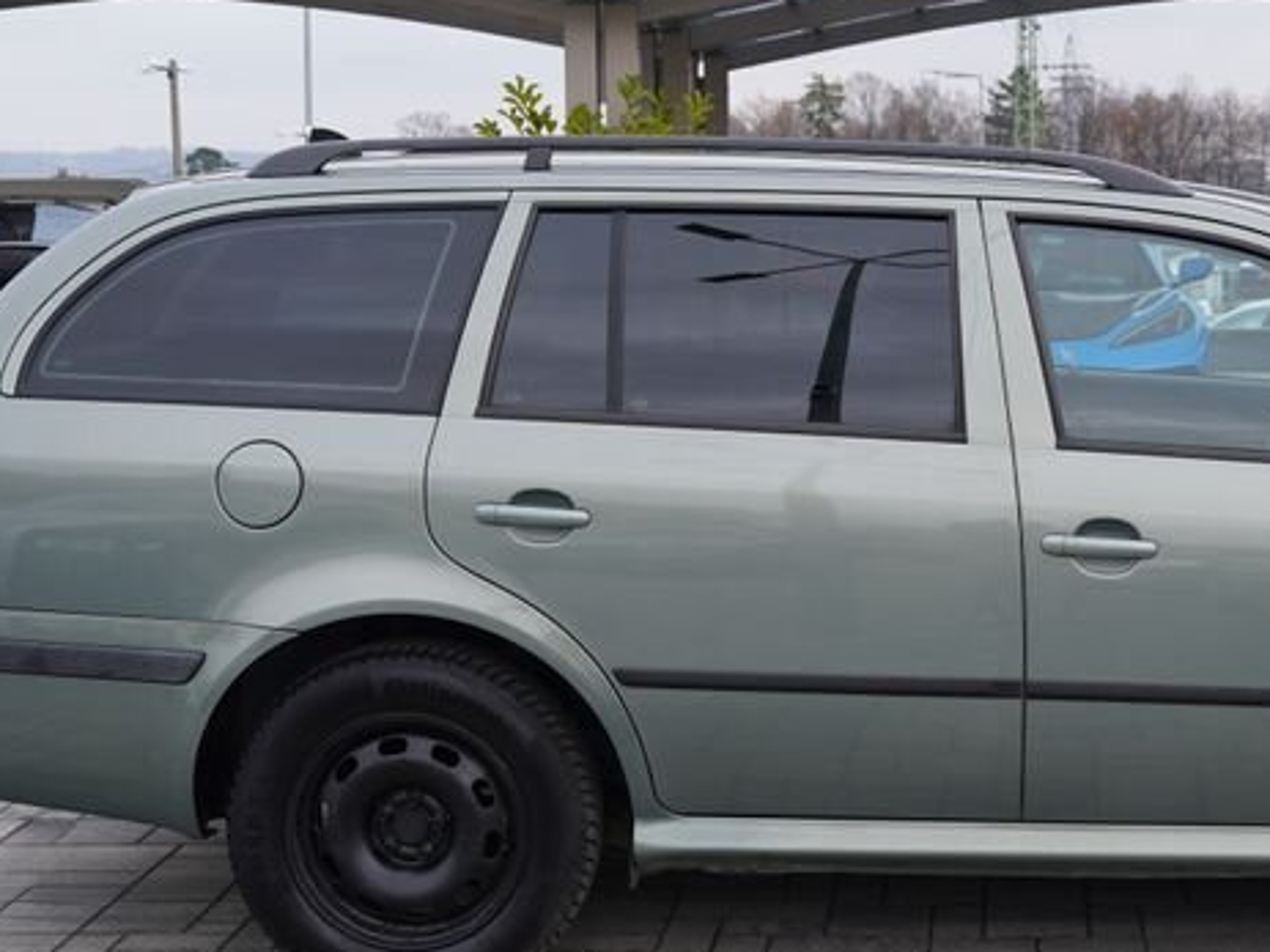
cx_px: 1042
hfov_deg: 28.7
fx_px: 2421
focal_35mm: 66
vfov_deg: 22.2
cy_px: 503
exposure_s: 1/125
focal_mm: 31
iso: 100
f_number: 5
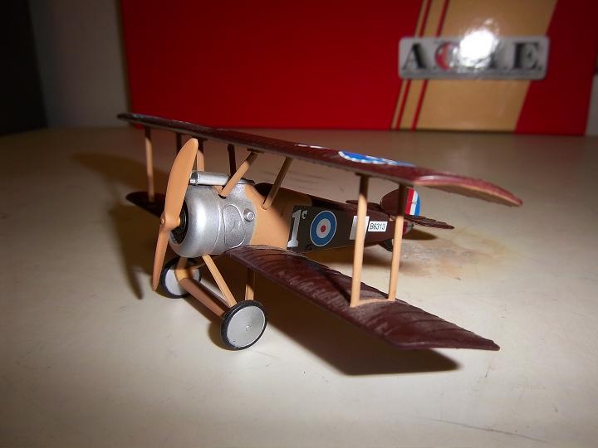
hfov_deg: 63.4
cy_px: 224
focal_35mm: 28
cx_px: 299
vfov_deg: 49.7
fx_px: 484
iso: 64
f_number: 3.5
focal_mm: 5.1
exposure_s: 1/30
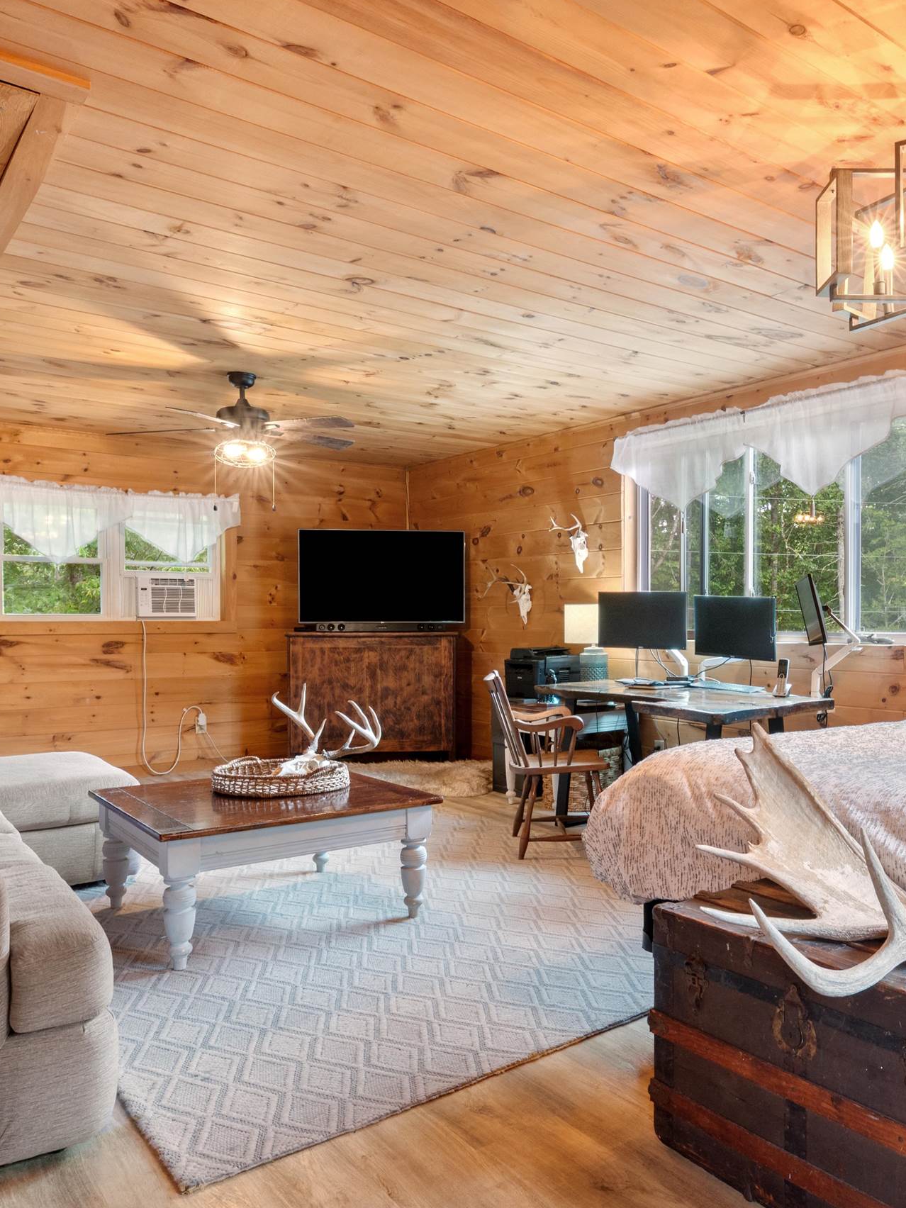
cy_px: 630
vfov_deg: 67.3
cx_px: 578
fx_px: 907
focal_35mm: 26
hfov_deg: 52.4
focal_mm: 15
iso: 320
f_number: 11
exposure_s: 1.6
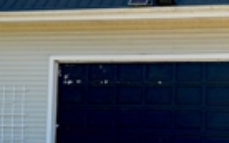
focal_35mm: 123
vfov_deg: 10.6
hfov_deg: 16.8
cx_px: 204
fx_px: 767
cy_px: 42
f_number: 5.6
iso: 1250
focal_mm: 37
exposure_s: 1/1250
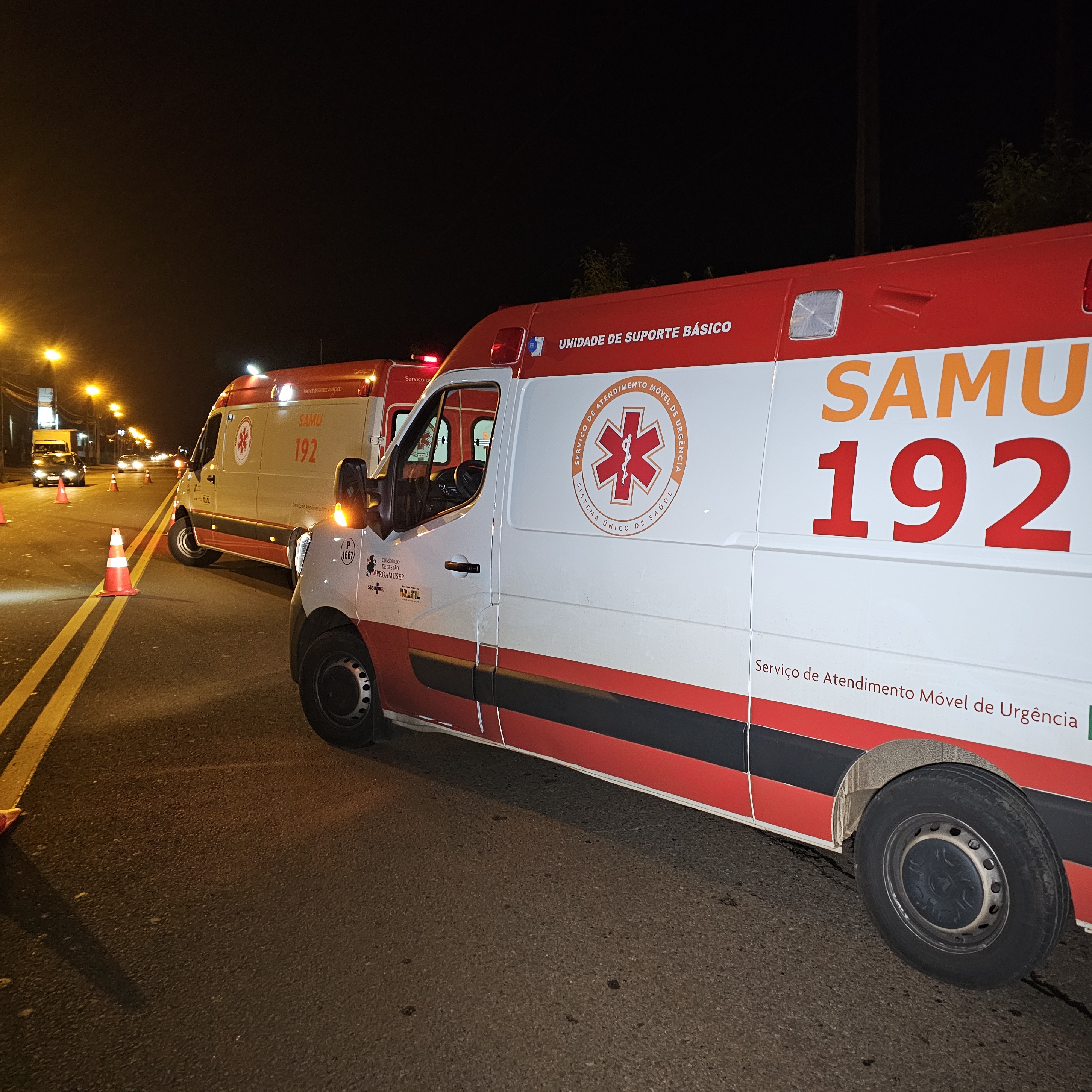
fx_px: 999
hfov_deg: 56.5
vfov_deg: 57.3
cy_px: 532
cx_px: 690
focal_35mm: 28
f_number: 1.7
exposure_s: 1/40
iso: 640
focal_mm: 6.3
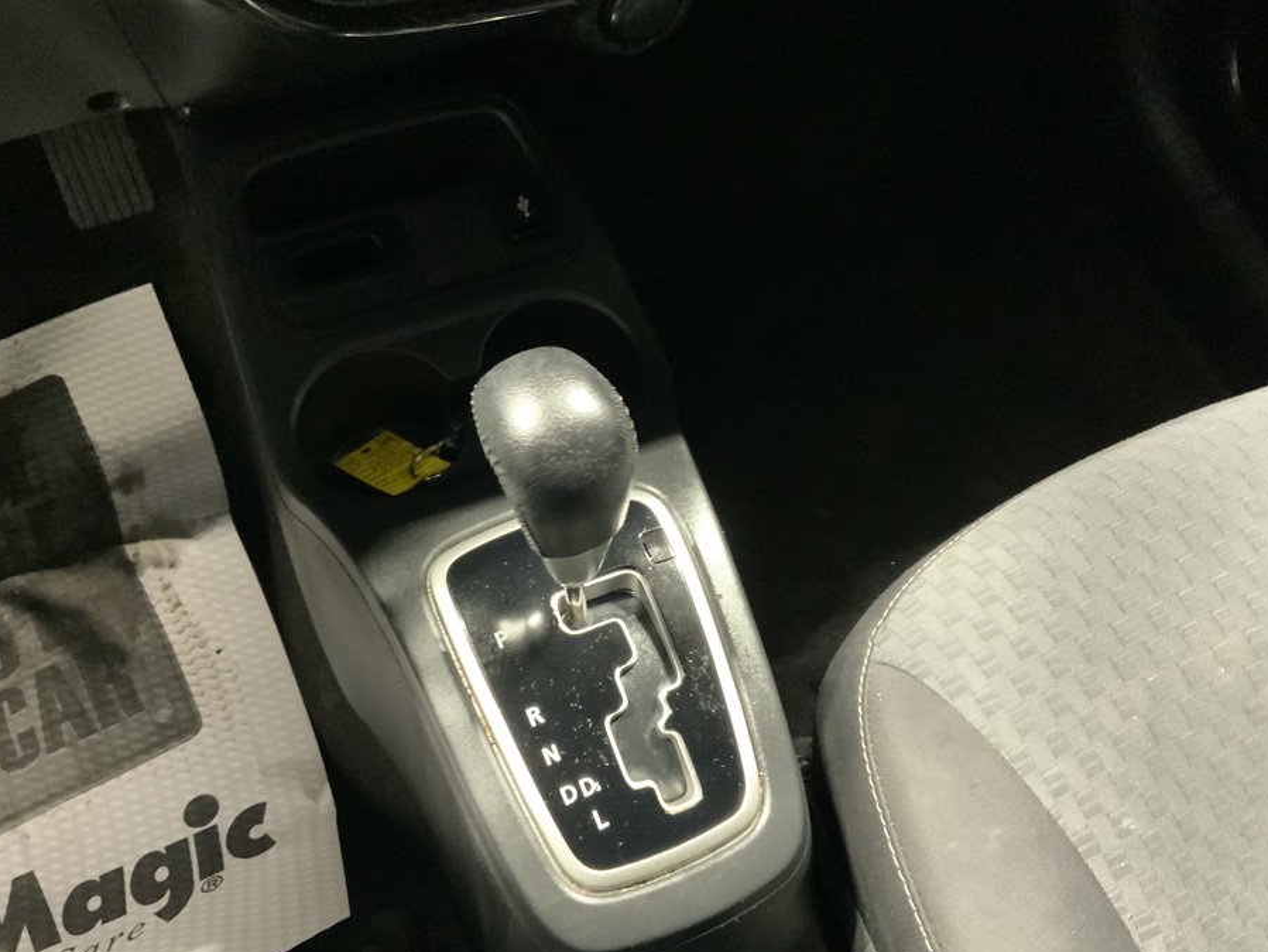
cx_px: 597
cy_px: 497
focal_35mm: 31
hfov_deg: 58.3
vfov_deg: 45.4
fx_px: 1136
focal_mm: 3
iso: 500
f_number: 1.8
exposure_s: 1/30
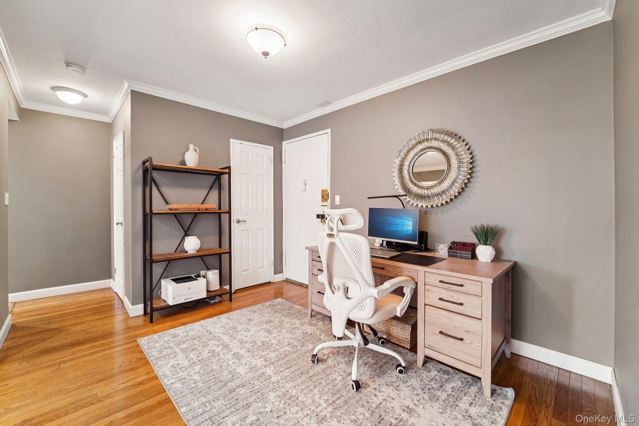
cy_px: 213
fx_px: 248
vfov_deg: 81.2
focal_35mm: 14
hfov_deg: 104.3
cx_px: 320
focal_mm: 14
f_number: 8
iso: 400
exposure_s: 1/3.33
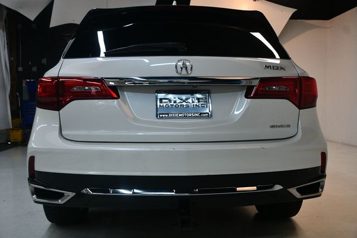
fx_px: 357
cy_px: 119
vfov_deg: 36.8
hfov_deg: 53.2
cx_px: 178
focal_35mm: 36
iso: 800
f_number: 3.8
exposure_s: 1/200
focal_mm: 24
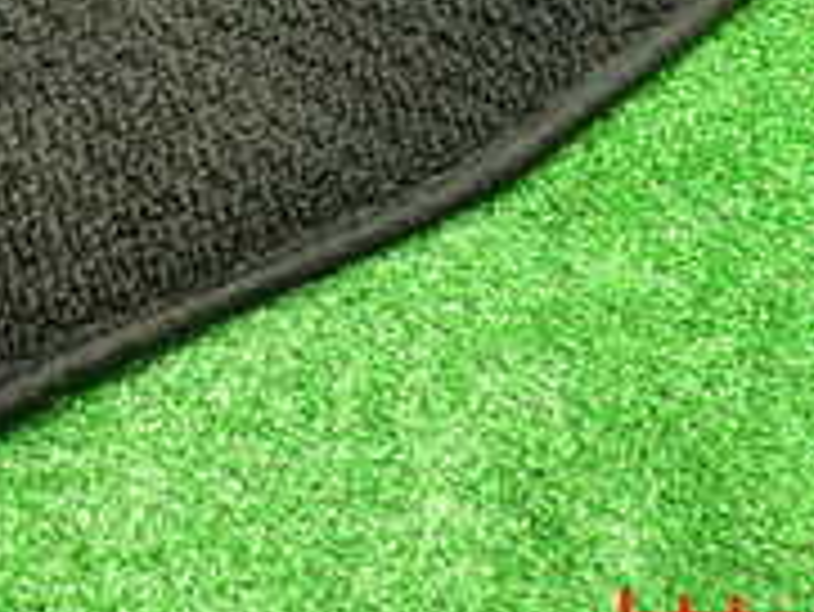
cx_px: 283
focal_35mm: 83
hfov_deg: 23.5
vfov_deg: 16.2
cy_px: -320
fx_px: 1953
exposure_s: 1/30
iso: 320
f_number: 2
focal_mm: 4.5
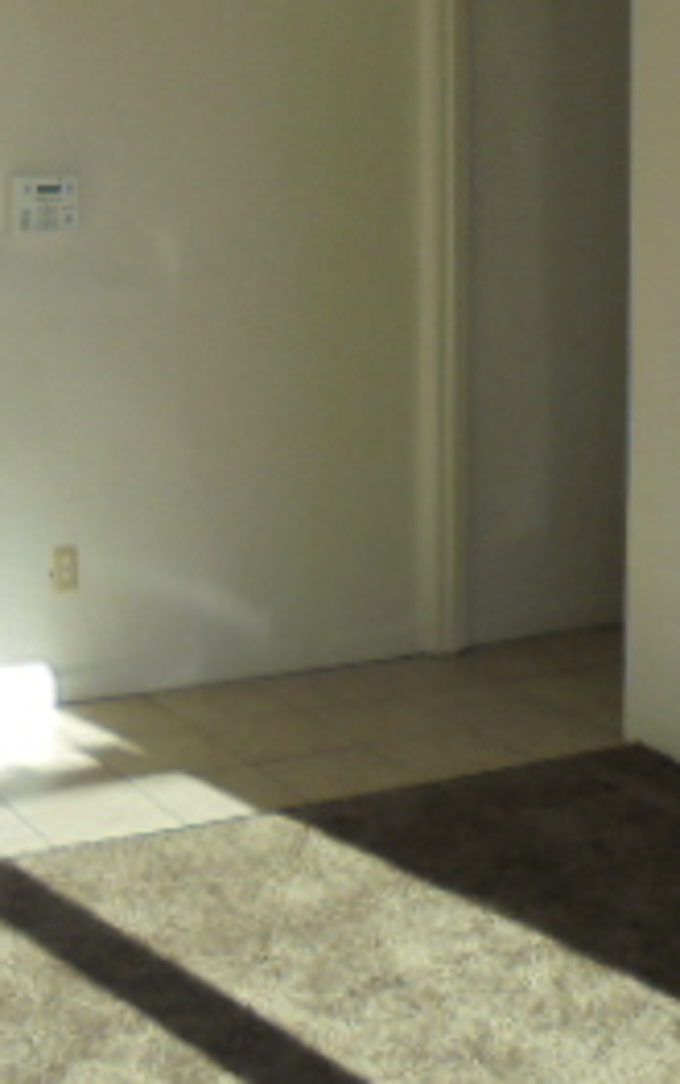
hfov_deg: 19.3
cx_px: 148
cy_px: 115
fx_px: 1981
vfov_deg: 29.4
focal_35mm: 67
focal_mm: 4.6
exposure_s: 1/200
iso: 100
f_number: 3.5
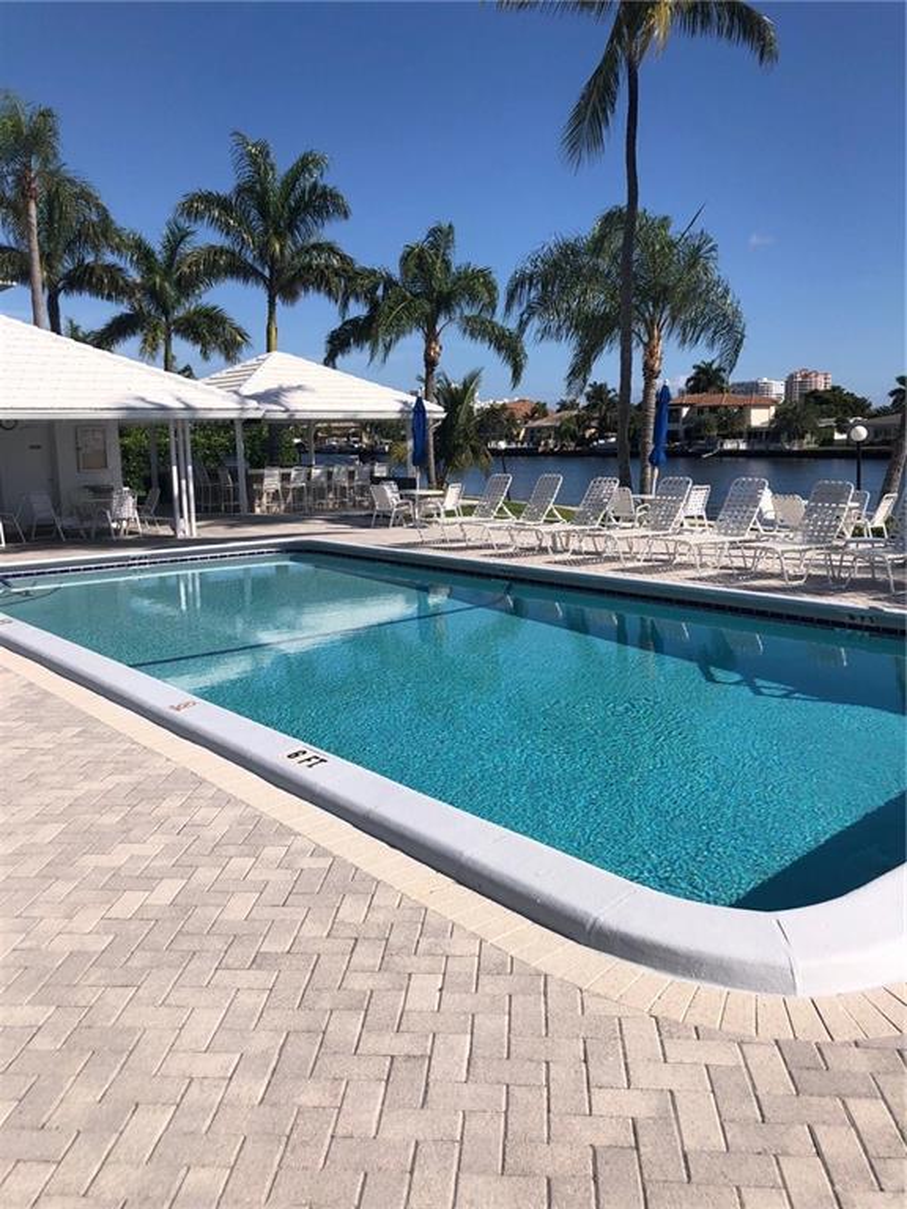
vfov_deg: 63.4
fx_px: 978
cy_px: 604
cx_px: 454
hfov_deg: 49.7
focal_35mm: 28
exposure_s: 1/4000
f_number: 1.8
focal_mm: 3.99
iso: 20
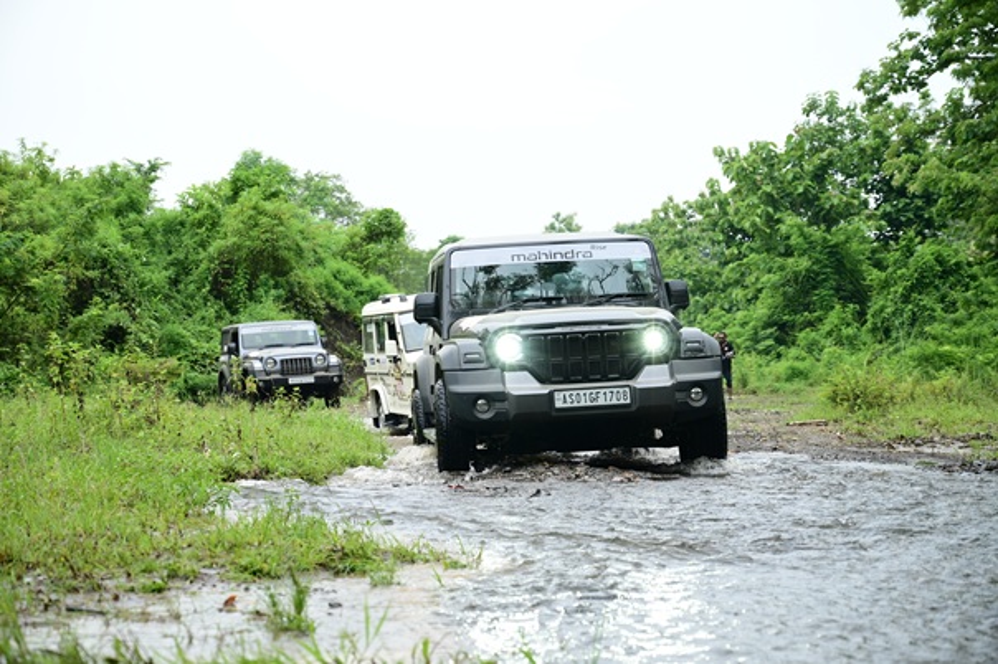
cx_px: 499
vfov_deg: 20.6
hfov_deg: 30.5
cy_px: 332
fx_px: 1829
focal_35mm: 66
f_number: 5.6
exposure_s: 1/500
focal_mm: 66
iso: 500
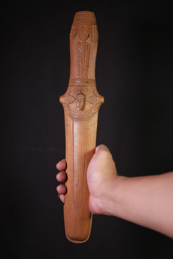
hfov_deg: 29.9
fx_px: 324
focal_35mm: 45
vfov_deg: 43.6
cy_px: 130
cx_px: 86
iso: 250
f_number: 2.5
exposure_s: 1/250
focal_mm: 30
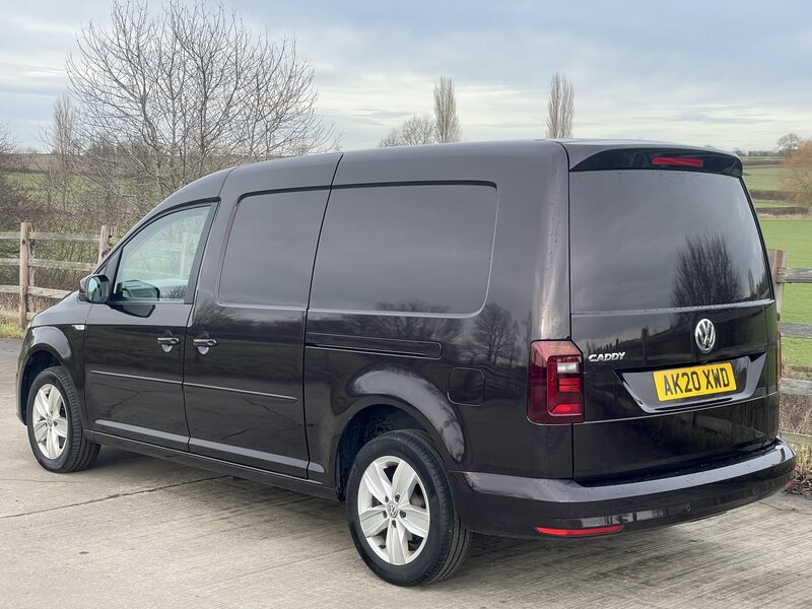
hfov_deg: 36.8
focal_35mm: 52
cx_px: 406
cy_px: 304
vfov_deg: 28.0
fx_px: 1220
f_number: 2
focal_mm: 6
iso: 25
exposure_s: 1/197
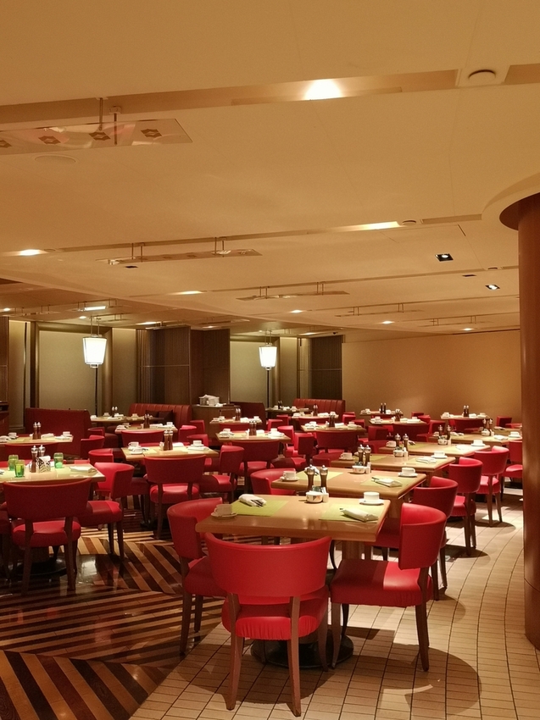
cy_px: 360
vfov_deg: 58.4
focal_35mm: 31
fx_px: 645
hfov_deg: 45.4
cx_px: 270
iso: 320
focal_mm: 3.95
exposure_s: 1/30
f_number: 1.8
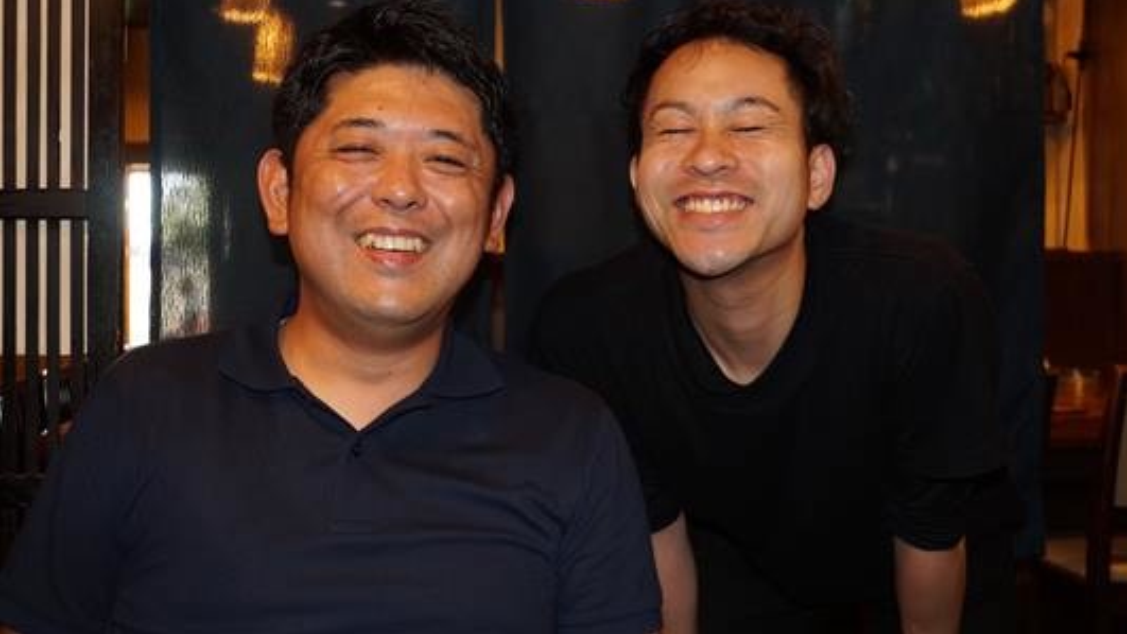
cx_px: 554
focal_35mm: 44
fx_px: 1315
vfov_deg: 27.1
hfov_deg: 46.4
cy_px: 259
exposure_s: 1/50
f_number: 4
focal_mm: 24
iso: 800
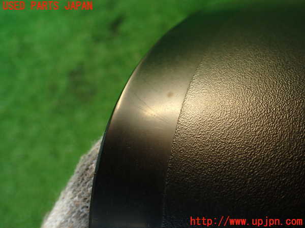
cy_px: 114
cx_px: 152
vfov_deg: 46.8
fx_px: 264
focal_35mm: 30
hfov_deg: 60.0
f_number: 2.3
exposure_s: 1/40
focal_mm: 5.4
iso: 200
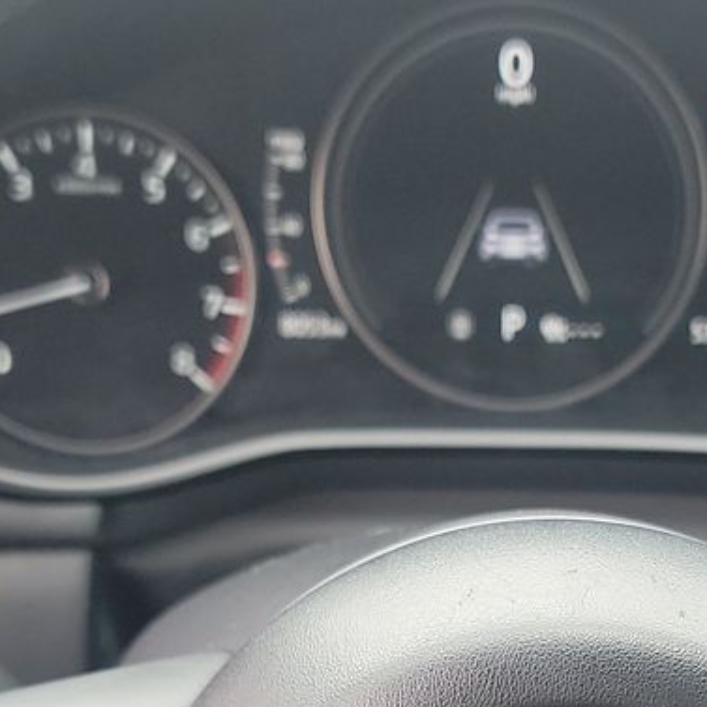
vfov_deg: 18.5
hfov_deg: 19.2
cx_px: 491
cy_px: 795
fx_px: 2080
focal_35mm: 90
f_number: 1.8
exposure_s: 1/59
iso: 199
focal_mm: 6.7
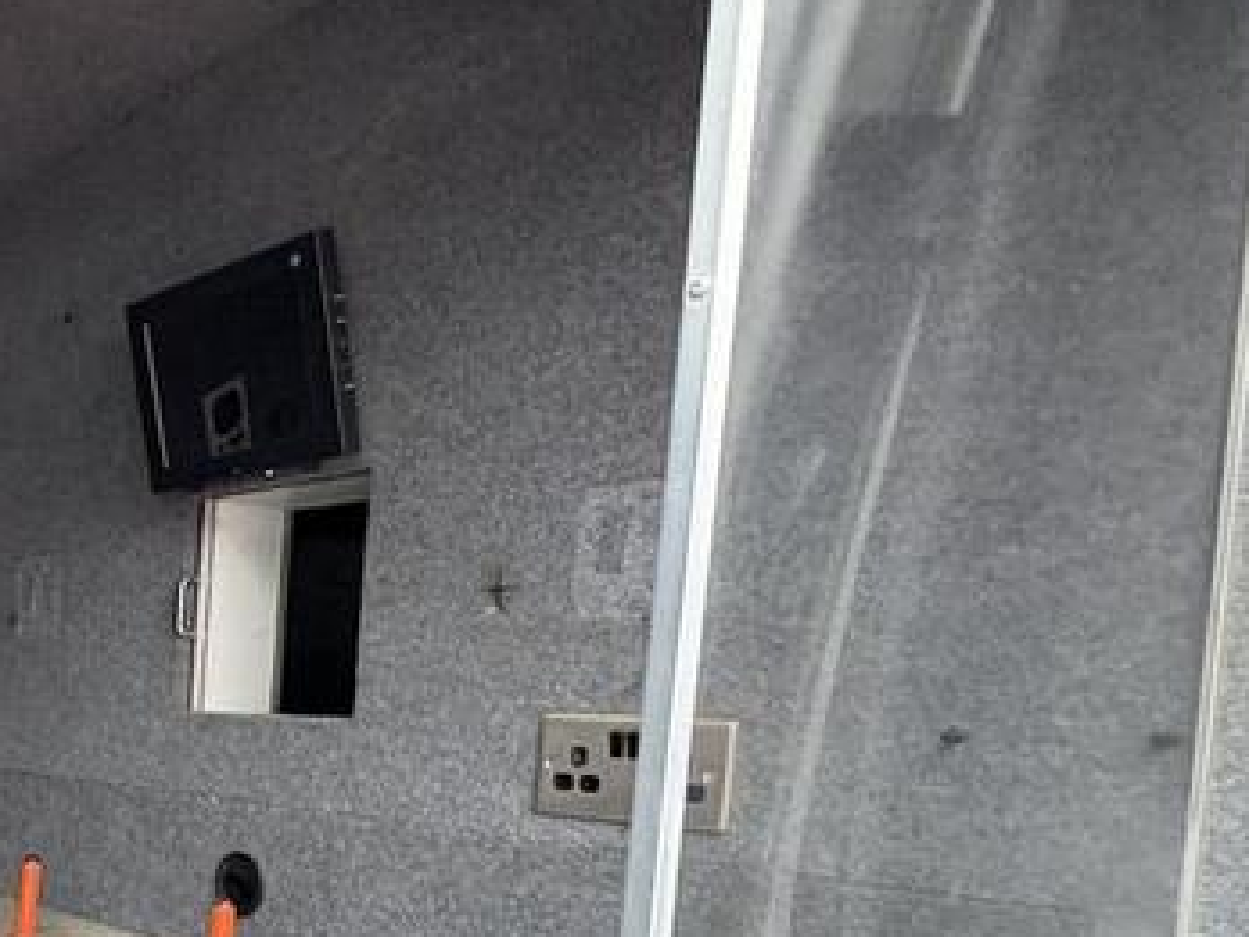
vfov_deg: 37.8
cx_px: -266
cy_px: 783
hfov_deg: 37.8
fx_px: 1299
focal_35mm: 36
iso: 250
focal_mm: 2.22
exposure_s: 1/60
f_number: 2.2
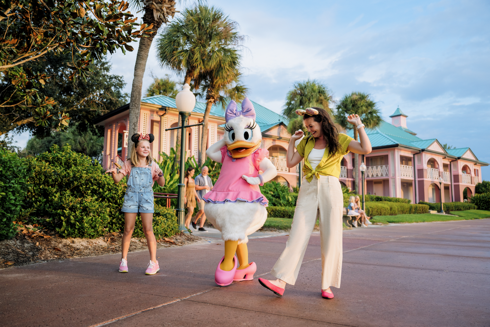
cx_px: 245
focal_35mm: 30
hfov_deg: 62.8
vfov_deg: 44.3
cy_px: 164
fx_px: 401
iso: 320
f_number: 2.8
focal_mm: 29.5
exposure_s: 1/800
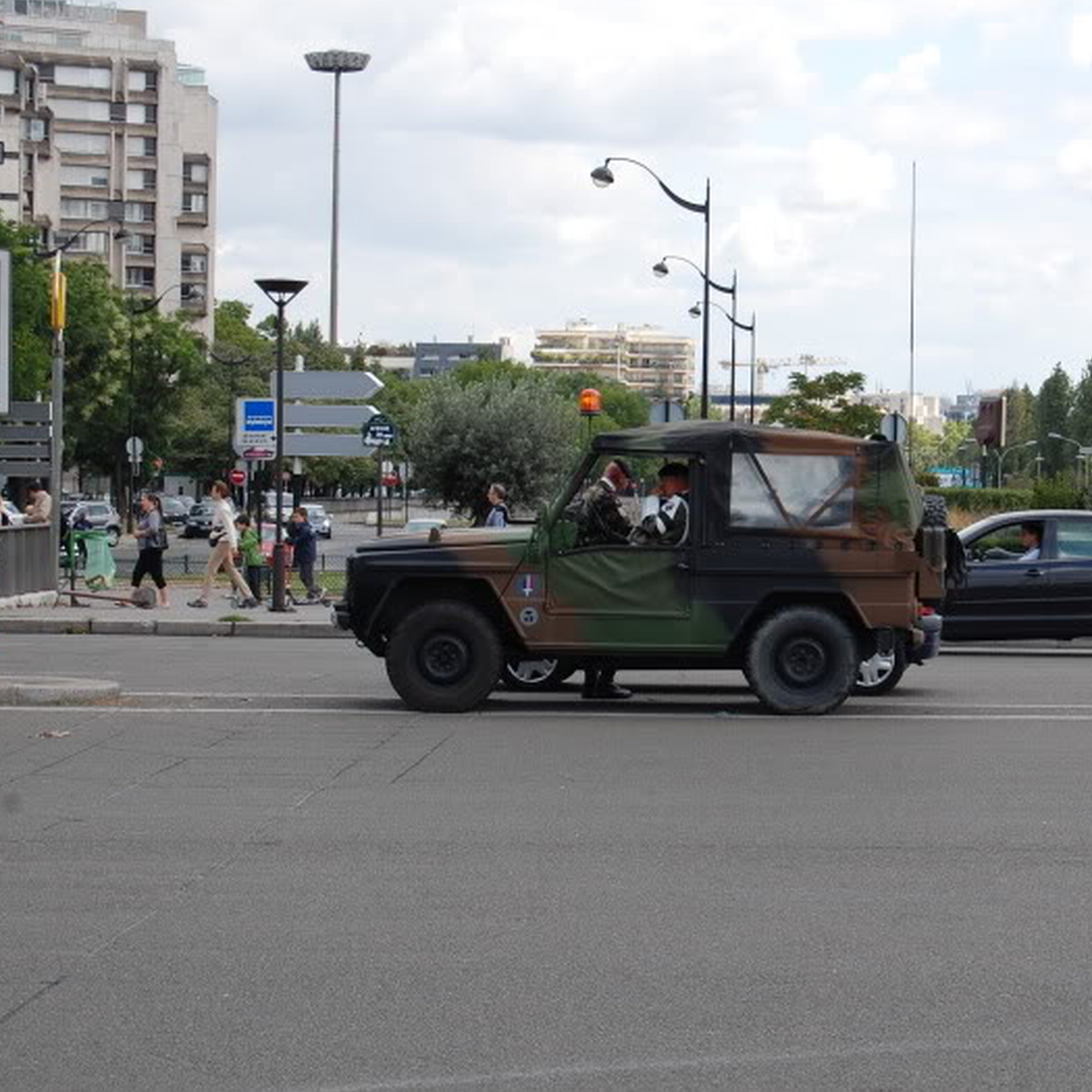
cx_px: 706
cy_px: 542
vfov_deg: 16.3
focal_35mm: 107
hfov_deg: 16.3
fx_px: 3806
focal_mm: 55
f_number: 8
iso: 200
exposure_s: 1/250
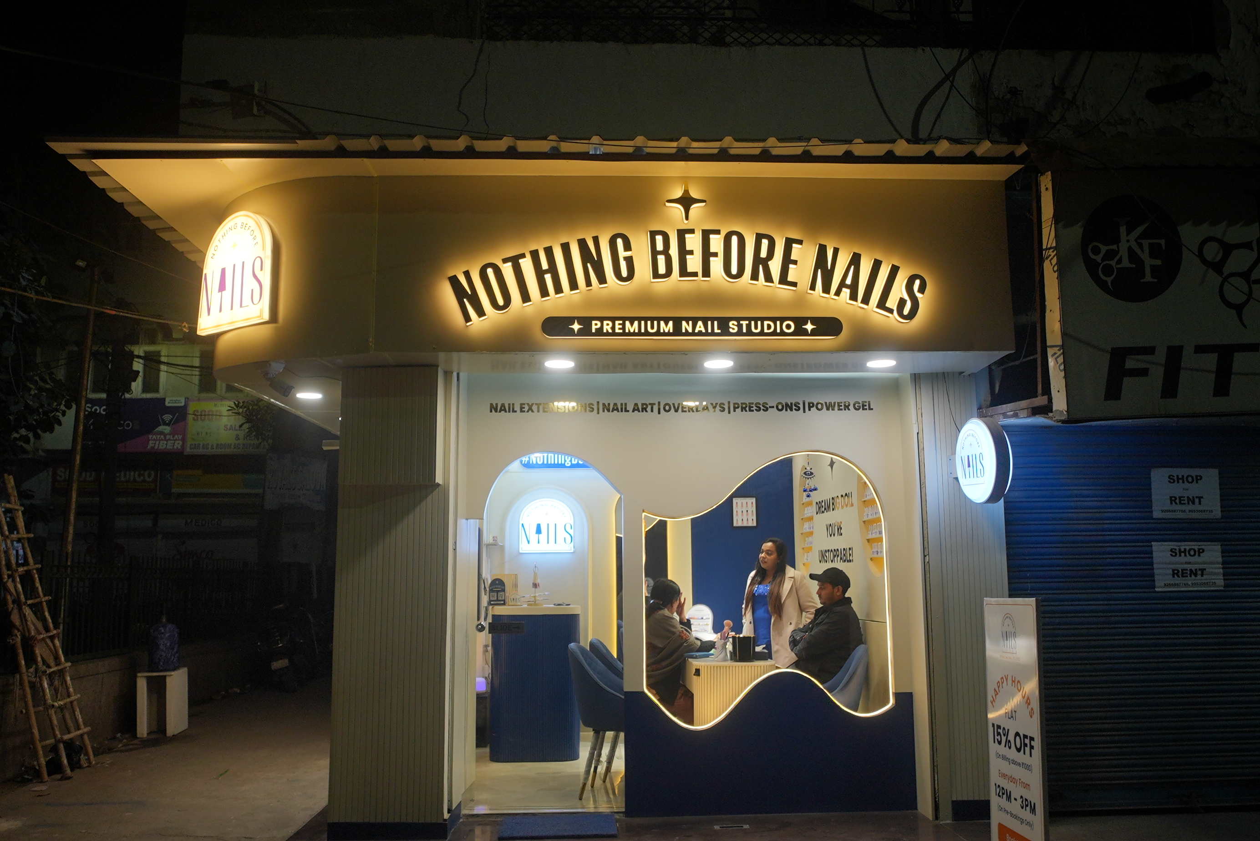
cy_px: 420
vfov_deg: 48.0
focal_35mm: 27
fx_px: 945
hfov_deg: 67.4
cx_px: 630
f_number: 2.8
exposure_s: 1/320
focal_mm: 18
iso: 320
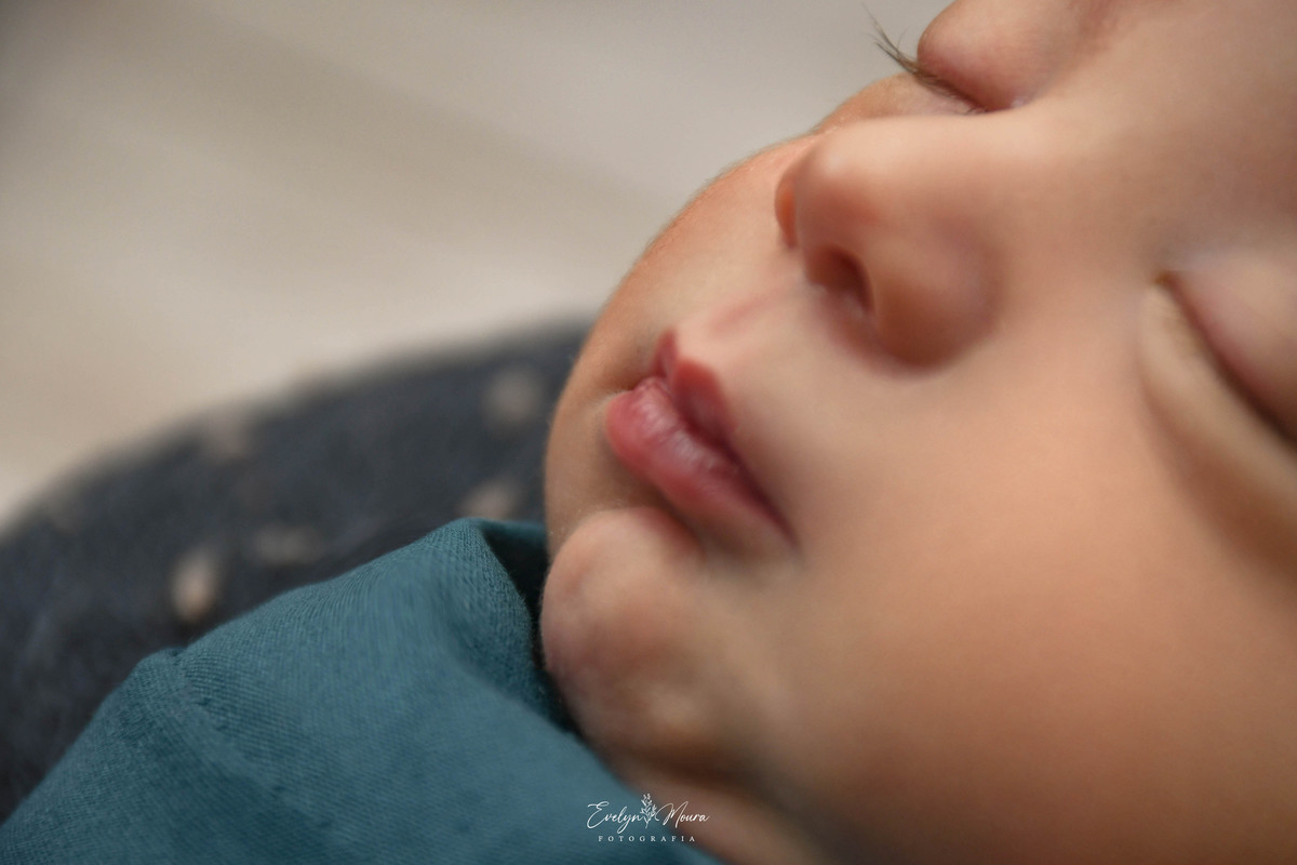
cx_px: 648
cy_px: 432
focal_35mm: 210
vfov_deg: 6.5
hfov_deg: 9.8
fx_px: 7565
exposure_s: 1/200
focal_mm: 140
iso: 500
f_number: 5.6
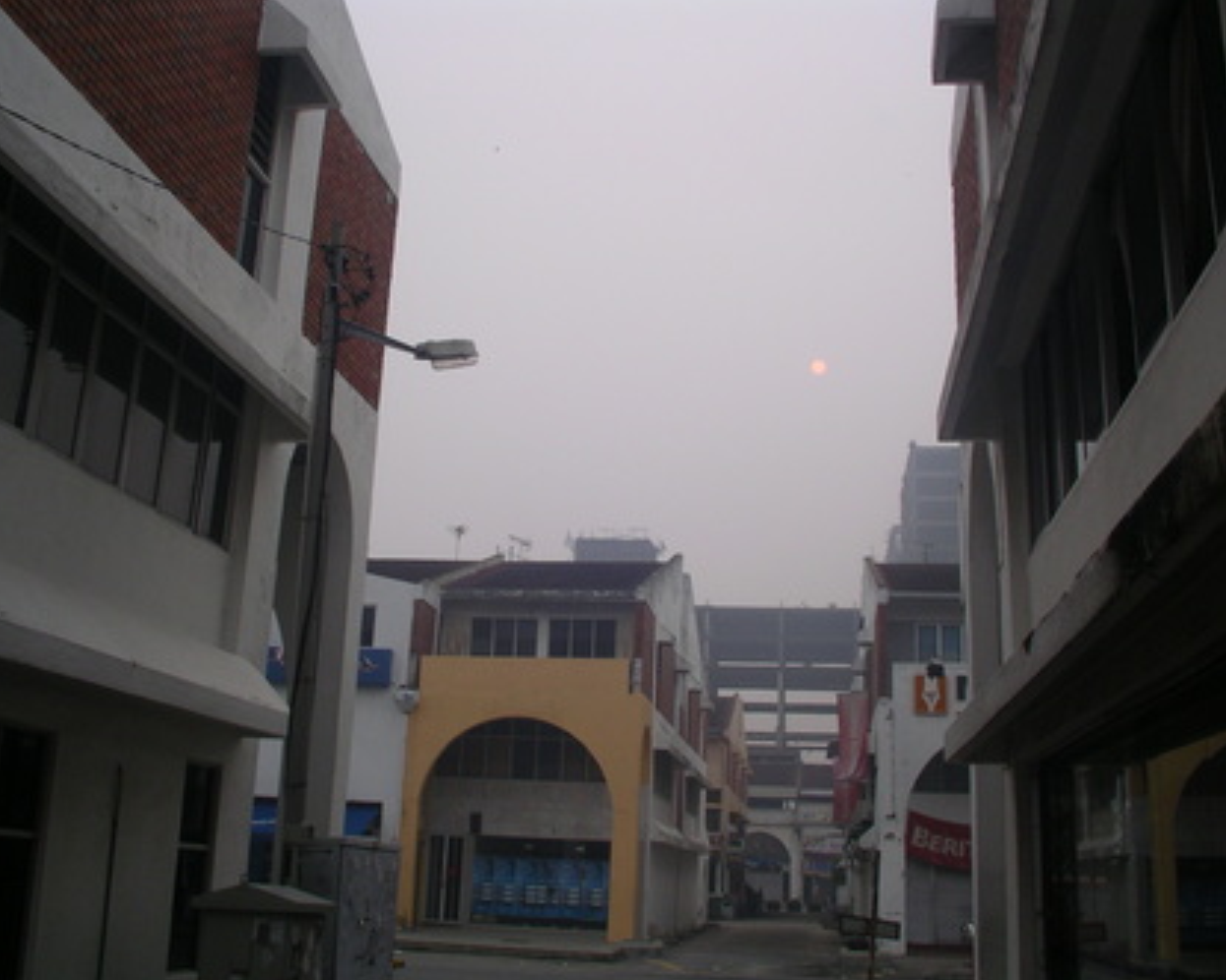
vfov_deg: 38.2
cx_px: 614
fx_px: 1415
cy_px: 487
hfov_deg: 46.8
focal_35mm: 39
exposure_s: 1/100
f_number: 6.9
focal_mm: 5.7
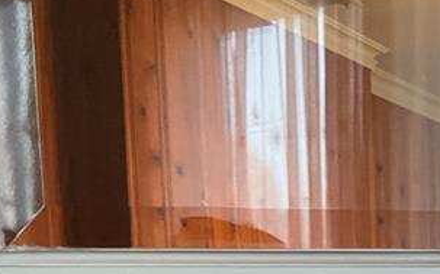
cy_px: 523
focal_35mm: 104
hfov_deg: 19.1
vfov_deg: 11.5
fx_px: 1246
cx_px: 501
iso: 125
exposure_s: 1/60
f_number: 1.8
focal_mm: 3
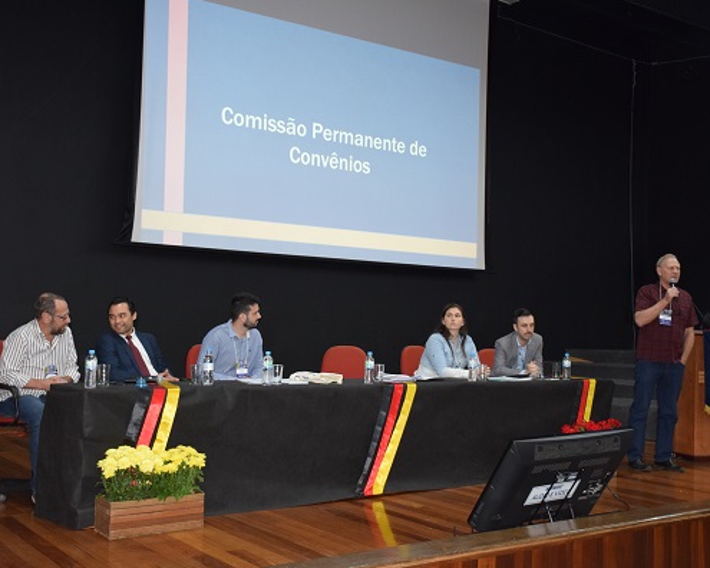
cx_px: 363
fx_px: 862
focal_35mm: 41
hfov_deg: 44.8
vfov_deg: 36.5
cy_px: 285
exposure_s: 1/60
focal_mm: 24
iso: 1800
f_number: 3.8
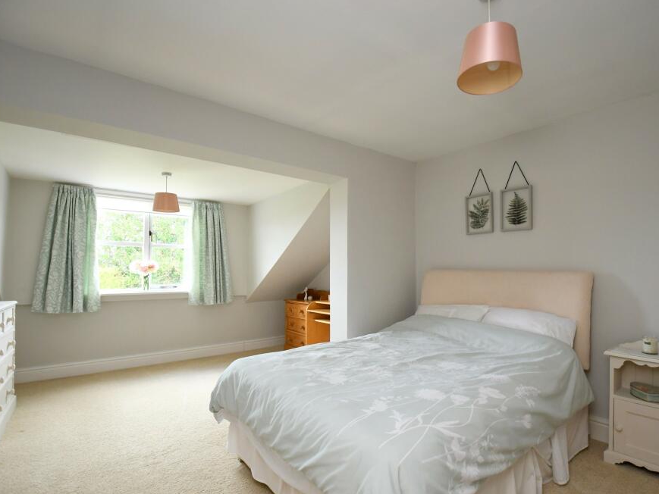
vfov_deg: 74.7
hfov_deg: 90.8
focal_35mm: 17
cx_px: 357
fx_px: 324
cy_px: 256
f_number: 3.5
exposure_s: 1/250
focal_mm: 10
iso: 1250
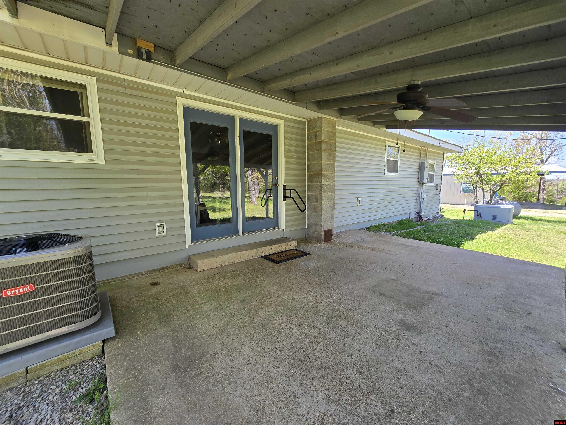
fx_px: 213
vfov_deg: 89.9
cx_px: 283
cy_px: 212
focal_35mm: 13
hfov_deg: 106.2
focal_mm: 2.2
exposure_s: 1/276
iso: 50
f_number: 2.2
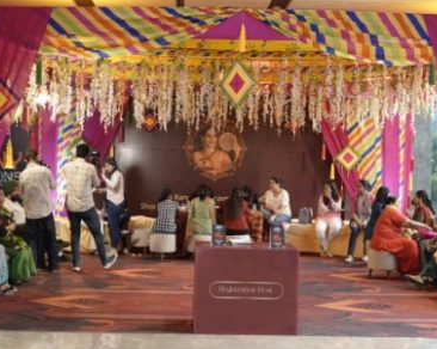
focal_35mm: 59
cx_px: 195
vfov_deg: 25.7
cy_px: 143
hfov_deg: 32.0
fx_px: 762
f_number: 2.8
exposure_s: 1/200
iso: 1600
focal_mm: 33
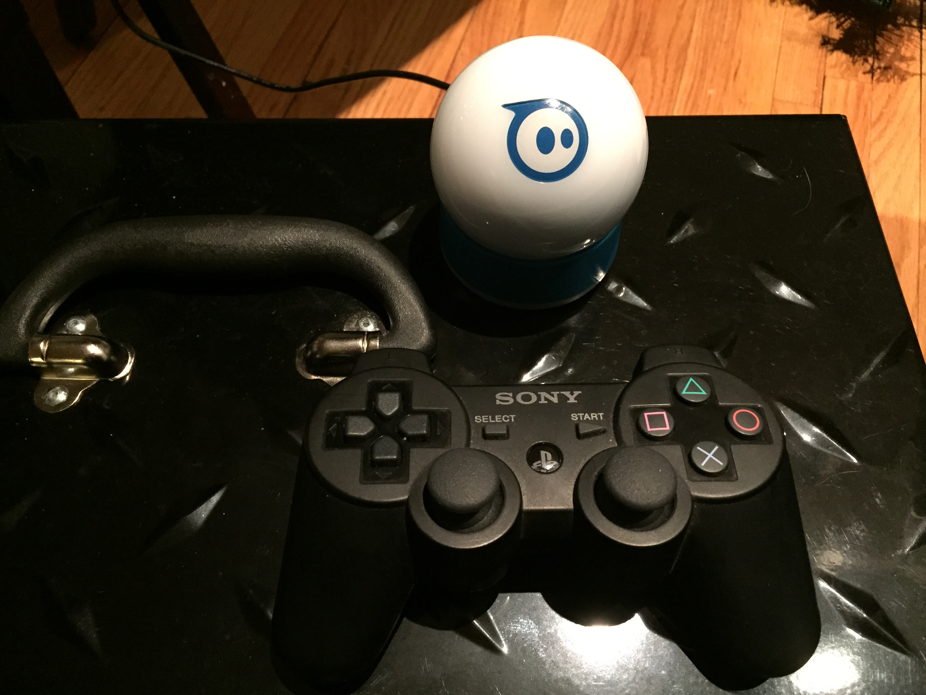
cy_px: 348
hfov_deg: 61.7
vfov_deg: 48.2
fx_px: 776
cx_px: 463
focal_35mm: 29
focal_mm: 4.15
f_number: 2.2
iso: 400
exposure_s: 1/15
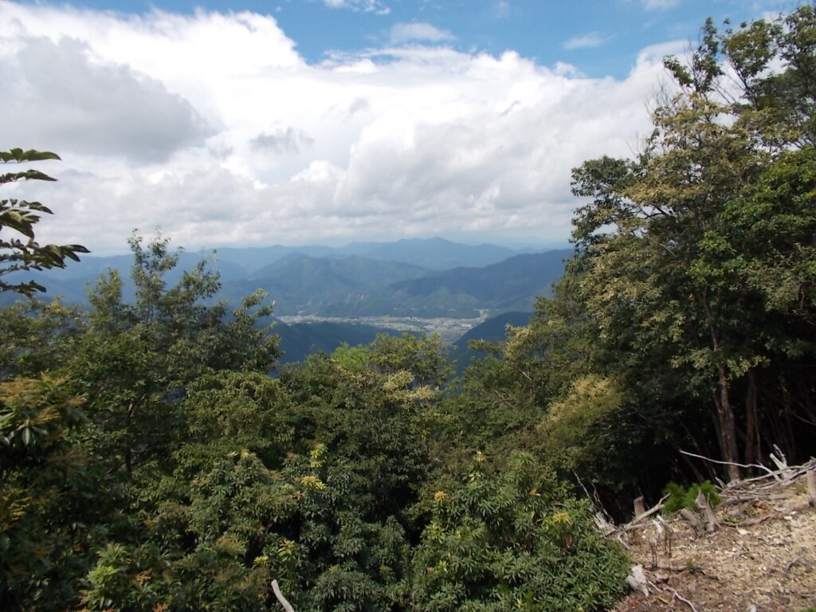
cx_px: 408
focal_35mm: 26
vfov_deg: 53.1
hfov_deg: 67.3
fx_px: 613
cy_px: 306
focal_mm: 4.6
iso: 80
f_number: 8
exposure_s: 1/160
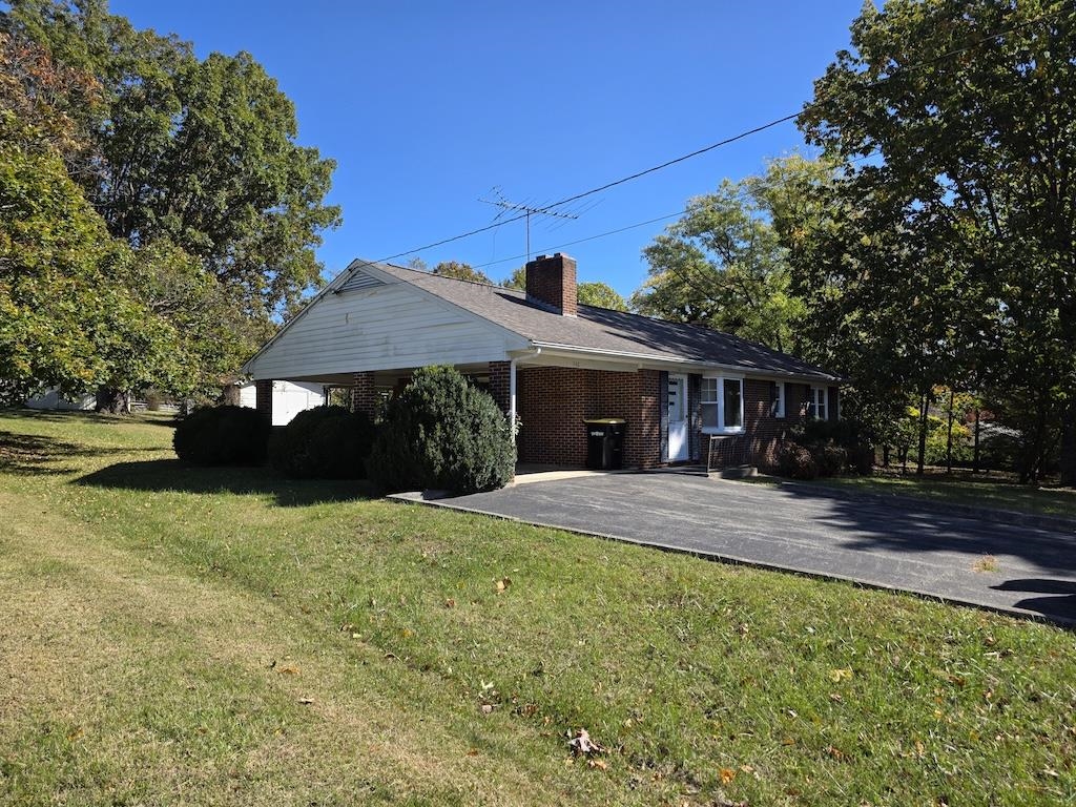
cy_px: 404
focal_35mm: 23
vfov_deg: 58.9
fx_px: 715
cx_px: 538
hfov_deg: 73.9
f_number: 1.7
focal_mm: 6.3
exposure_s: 1/3540
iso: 80
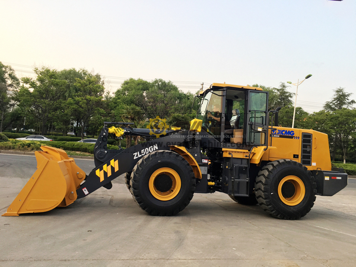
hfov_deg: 61.7
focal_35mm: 29
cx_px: 178
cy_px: 134
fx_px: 298
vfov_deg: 48.2
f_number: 2.2
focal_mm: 4.15
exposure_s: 1/100
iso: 25
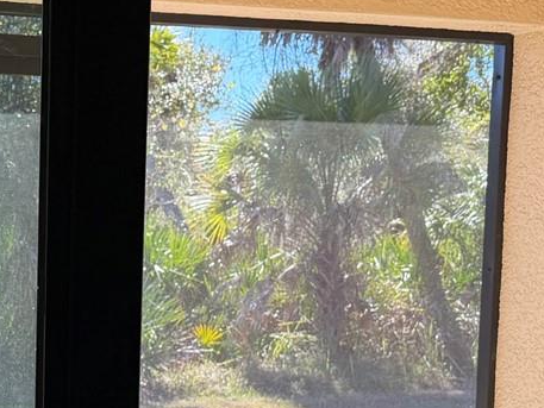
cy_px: 368
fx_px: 1320
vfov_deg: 17.3
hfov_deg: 22.6
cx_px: 32
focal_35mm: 84
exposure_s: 1/979
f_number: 1.78
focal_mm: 6.76
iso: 100
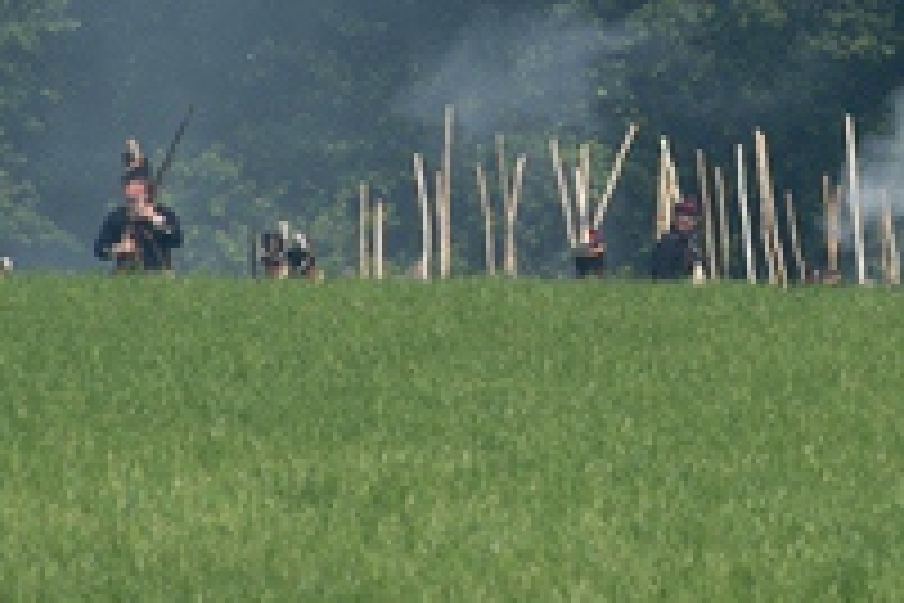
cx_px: 873
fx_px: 18731
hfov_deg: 2.8
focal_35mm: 746
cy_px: 61
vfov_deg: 1.8
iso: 100
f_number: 9
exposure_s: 1/250
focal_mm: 200
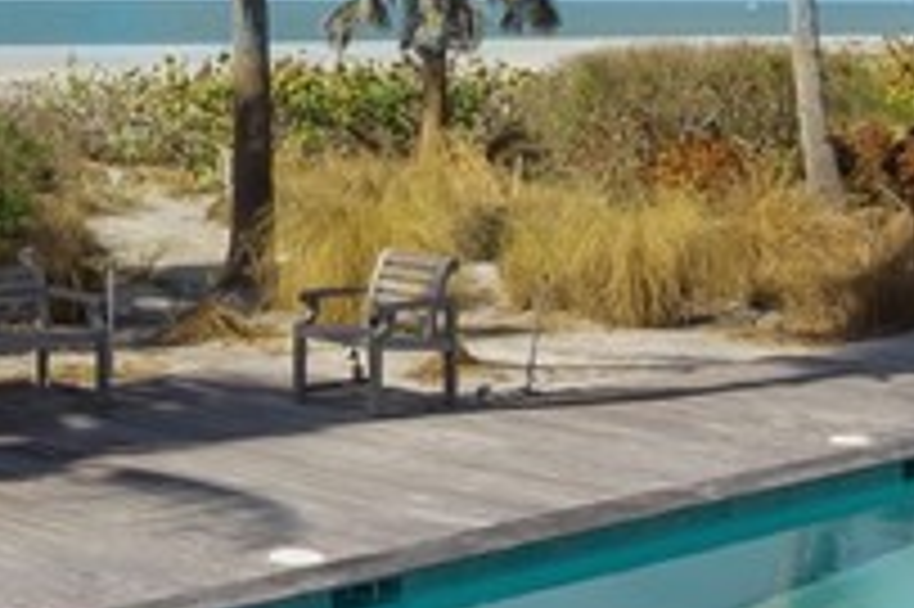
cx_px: 198
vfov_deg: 16.0
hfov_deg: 23.9
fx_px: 2131
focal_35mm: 84
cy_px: 27
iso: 200
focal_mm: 8
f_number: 7.1
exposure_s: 1/1000
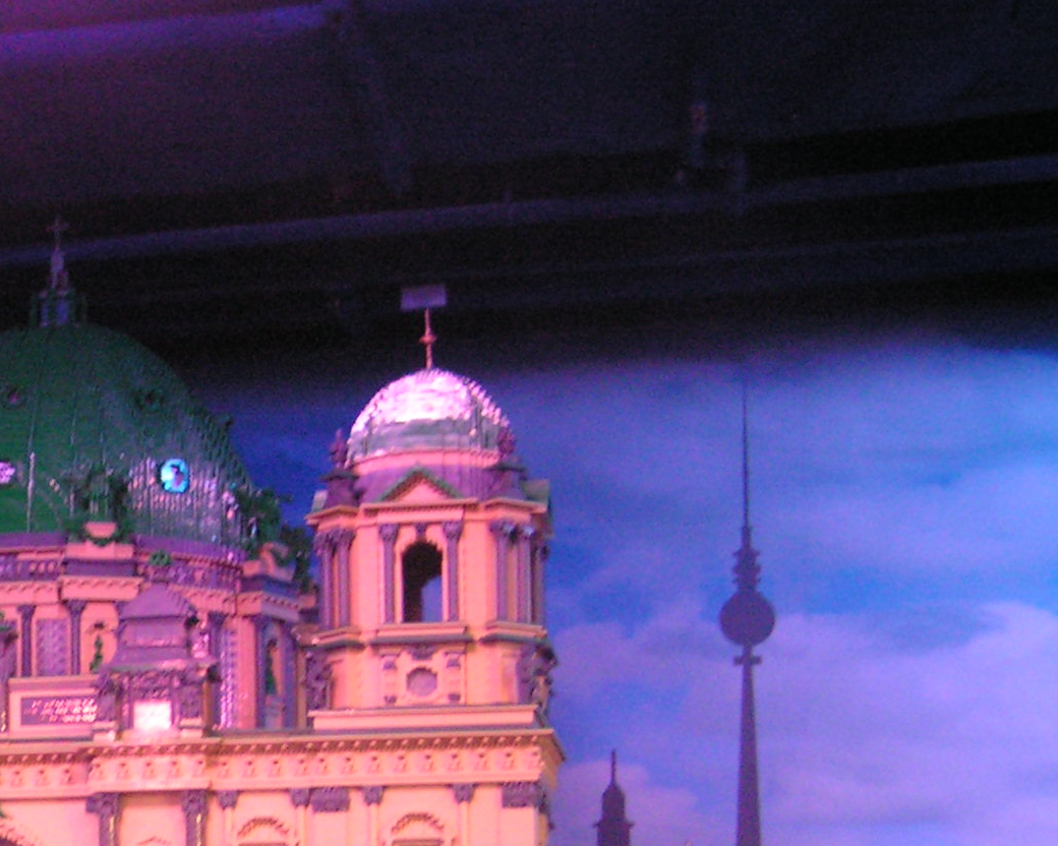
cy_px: 860
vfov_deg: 18.4
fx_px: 2536
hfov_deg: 22.6
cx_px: -13
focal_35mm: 81
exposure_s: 1
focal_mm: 6.3
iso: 200
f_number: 2.8
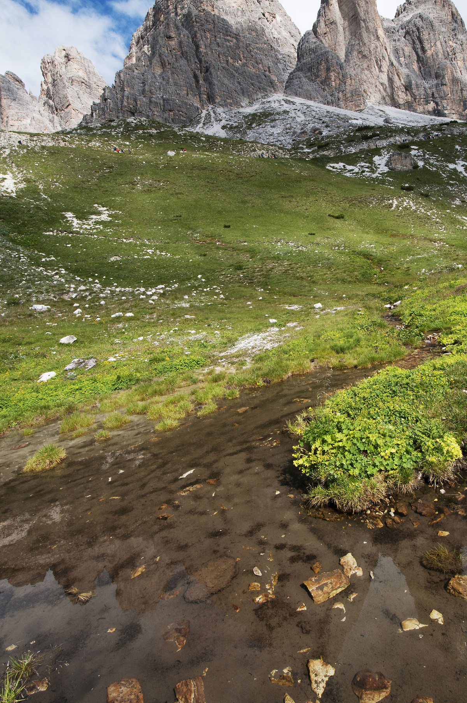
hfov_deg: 61.2
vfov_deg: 83.3
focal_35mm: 20
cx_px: 285
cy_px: 294
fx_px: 390
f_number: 11
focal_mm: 10
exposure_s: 1/250
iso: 200
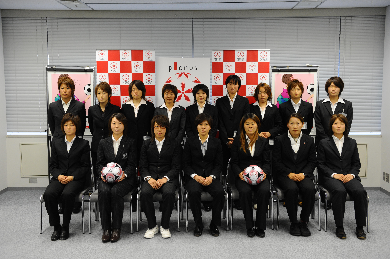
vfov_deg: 30.5
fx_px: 476
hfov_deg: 44.5
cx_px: 195
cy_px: 130
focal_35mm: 44
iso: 1600
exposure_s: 1/100
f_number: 5
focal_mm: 44
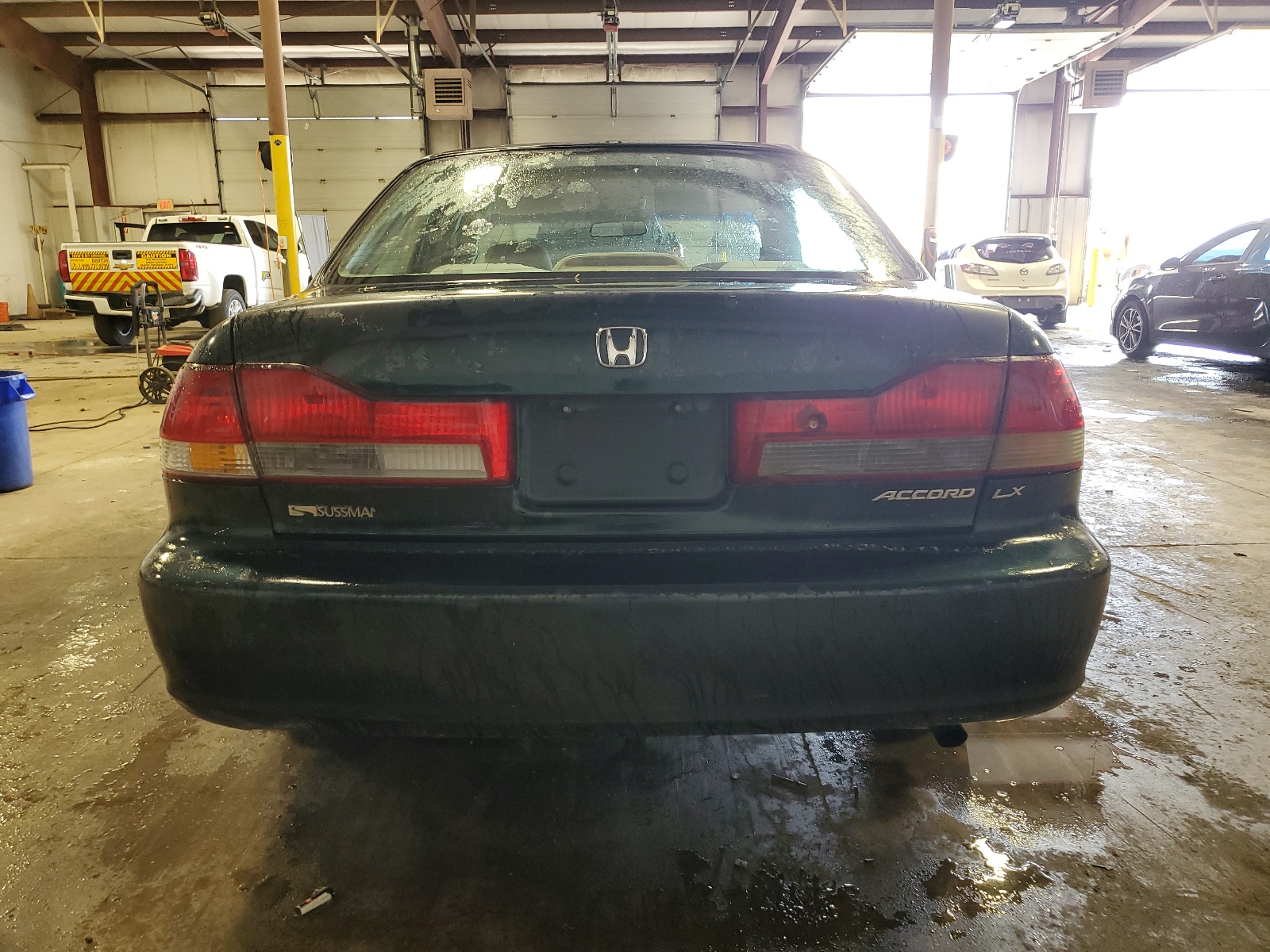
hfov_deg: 67.3
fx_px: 954
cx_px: 635
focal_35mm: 26
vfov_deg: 53.1
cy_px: 476
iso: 95
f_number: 1.5
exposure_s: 1/60.2
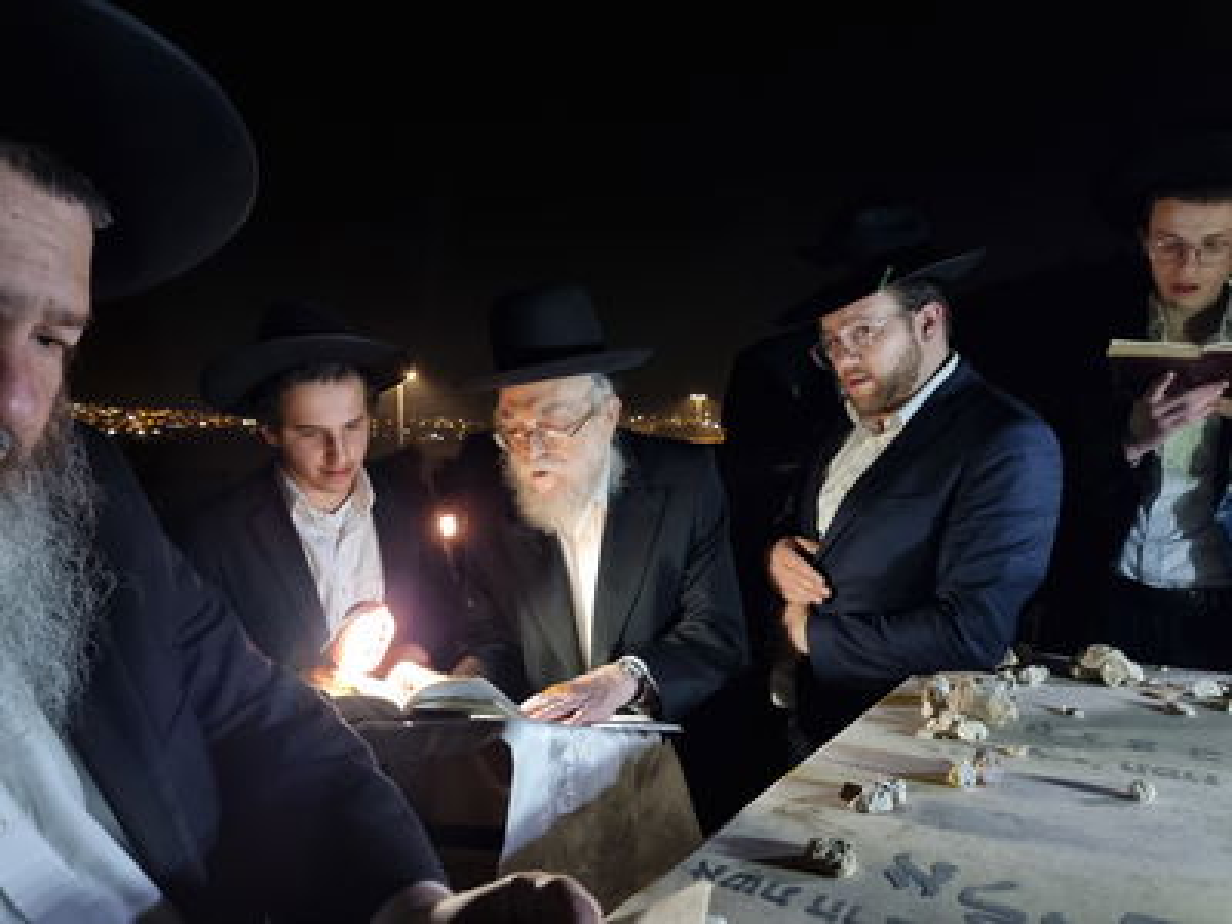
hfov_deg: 71.6
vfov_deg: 56.8
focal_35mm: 24
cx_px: 616
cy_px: 462
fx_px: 854
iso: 640
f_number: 1.8
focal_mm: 6.7
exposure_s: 1/33
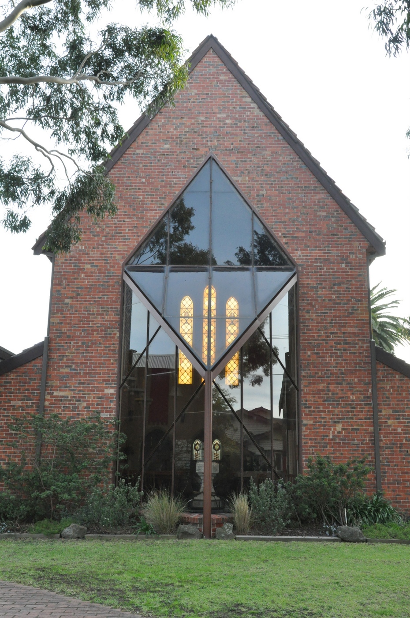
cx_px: 205
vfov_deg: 51.3
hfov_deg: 35.4
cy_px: 309
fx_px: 642
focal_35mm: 38
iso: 1600
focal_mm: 25
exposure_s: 1/160
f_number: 13
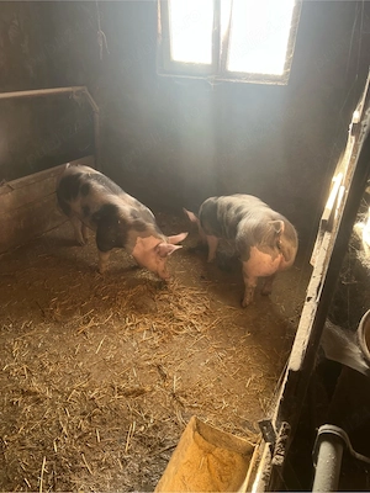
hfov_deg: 53.1
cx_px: 185
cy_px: 246
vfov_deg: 67.3
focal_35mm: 26
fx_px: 371
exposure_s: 1/121
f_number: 1.5
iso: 125
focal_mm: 5.7
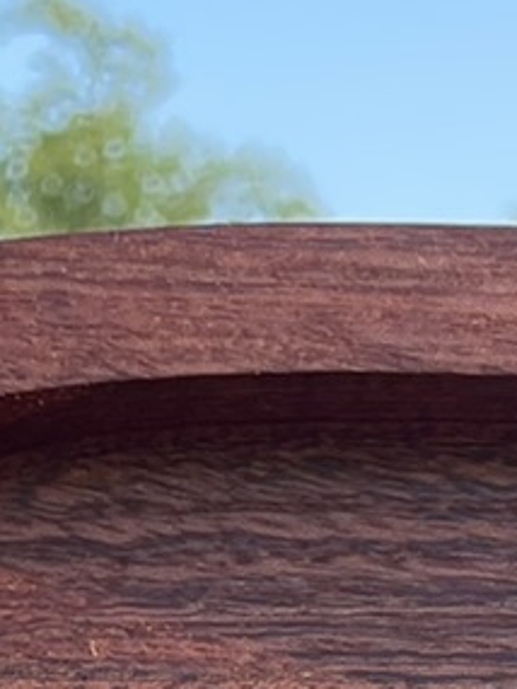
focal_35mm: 187
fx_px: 3721
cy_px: 1949
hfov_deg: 7.9
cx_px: 457
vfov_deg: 8.9
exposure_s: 1/192
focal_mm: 4.2
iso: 32
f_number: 1.6
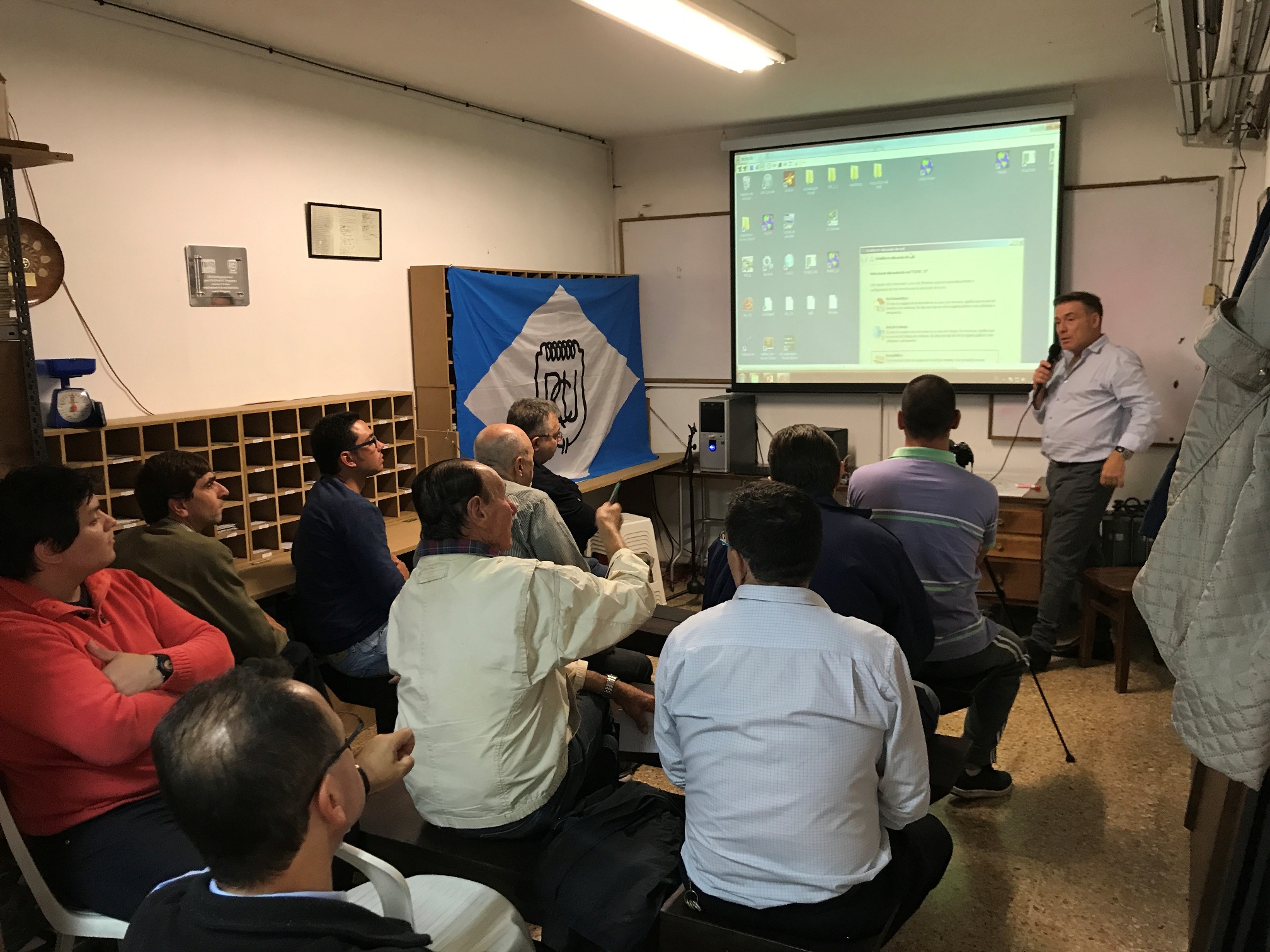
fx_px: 1027
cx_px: 635
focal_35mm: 28
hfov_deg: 63.4
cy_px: 476
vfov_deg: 49.7
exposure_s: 1/17
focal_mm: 3.99
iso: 64
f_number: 1.8
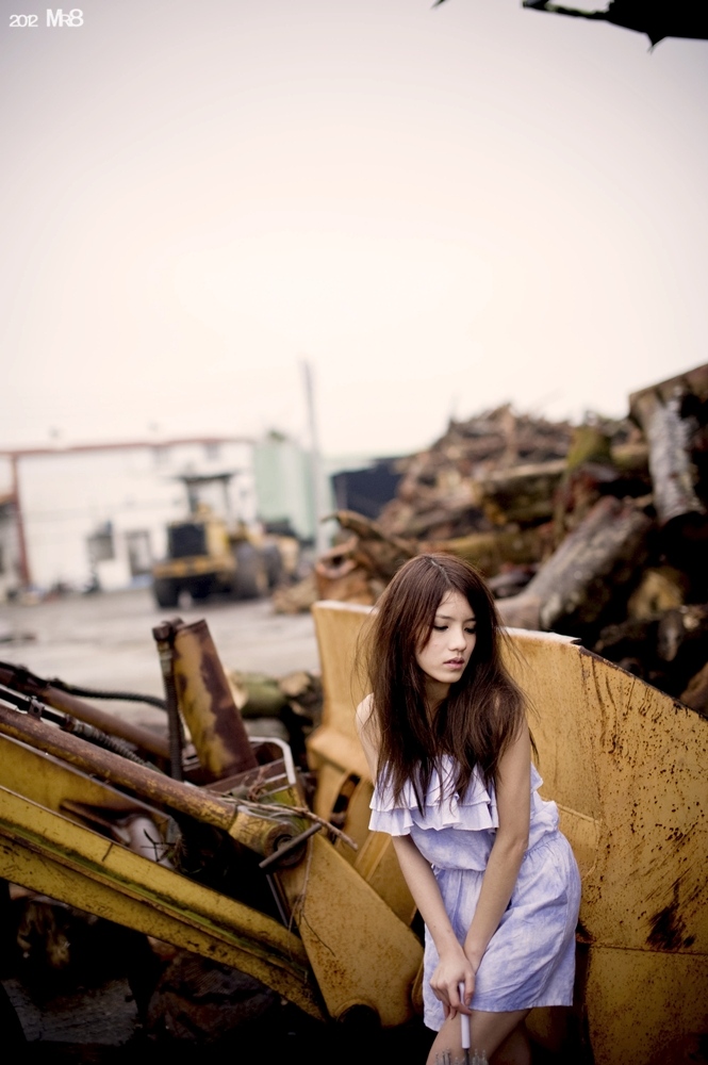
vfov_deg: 39.6
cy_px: 532
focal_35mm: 50
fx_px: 1477
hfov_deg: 26.9
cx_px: 354
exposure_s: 1/800
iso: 500
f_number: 1.8
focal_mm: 50
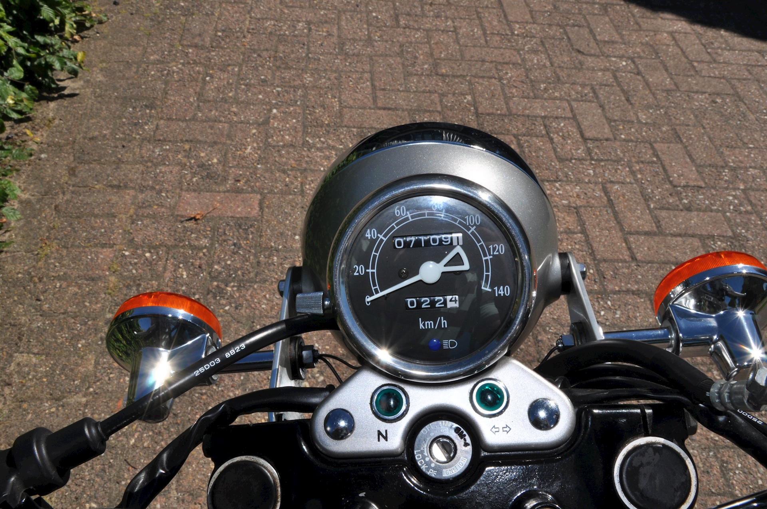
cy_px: 254
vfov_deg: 36.8
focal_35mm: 36
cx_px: 384
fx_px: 766
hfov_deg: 53.2
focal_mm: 24
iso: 200
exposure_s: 1/200
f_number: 22
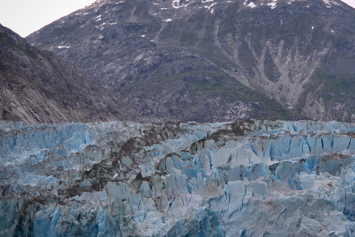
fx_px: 986
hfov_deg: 20.3
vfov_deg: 13.7
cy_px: 99
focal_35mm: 100
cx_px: 233
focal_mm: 70
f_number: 4
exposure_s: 1/160
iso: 100
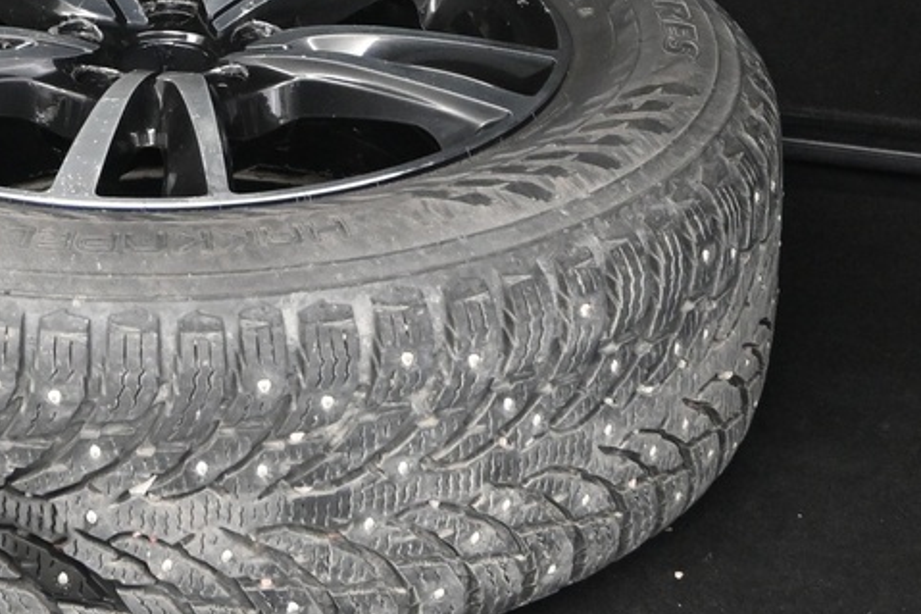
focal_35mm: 117
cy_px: -90
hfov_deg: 17.5
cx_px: 248
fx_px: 2984
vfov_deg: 11.5
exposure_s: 1/40
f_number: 4.2
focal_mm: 23
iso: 2500
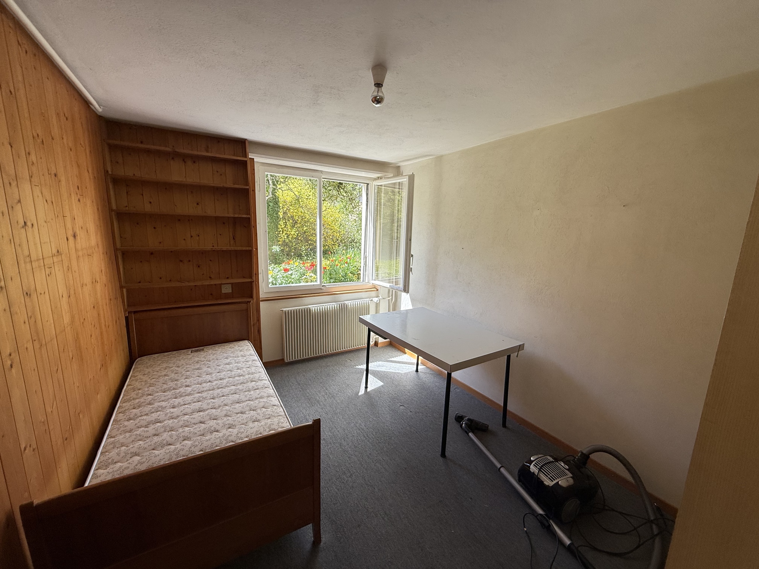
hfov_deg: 102.1
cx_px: 380
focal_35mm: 14
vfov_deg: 85.7
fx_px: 307
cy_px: 284
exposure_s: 1/224
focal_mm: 2.22
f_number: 2.2
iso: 50
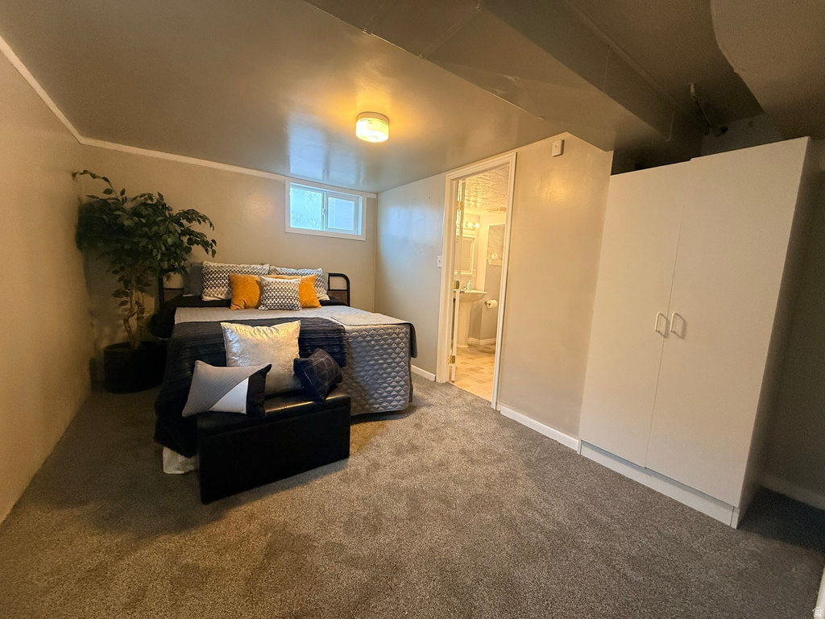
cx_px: 412
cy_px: 310
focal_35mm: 14
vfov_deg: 85.7
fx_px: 334
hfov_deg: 102.1
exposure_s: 1/60
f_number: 2.2
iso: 500
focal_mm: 2.22
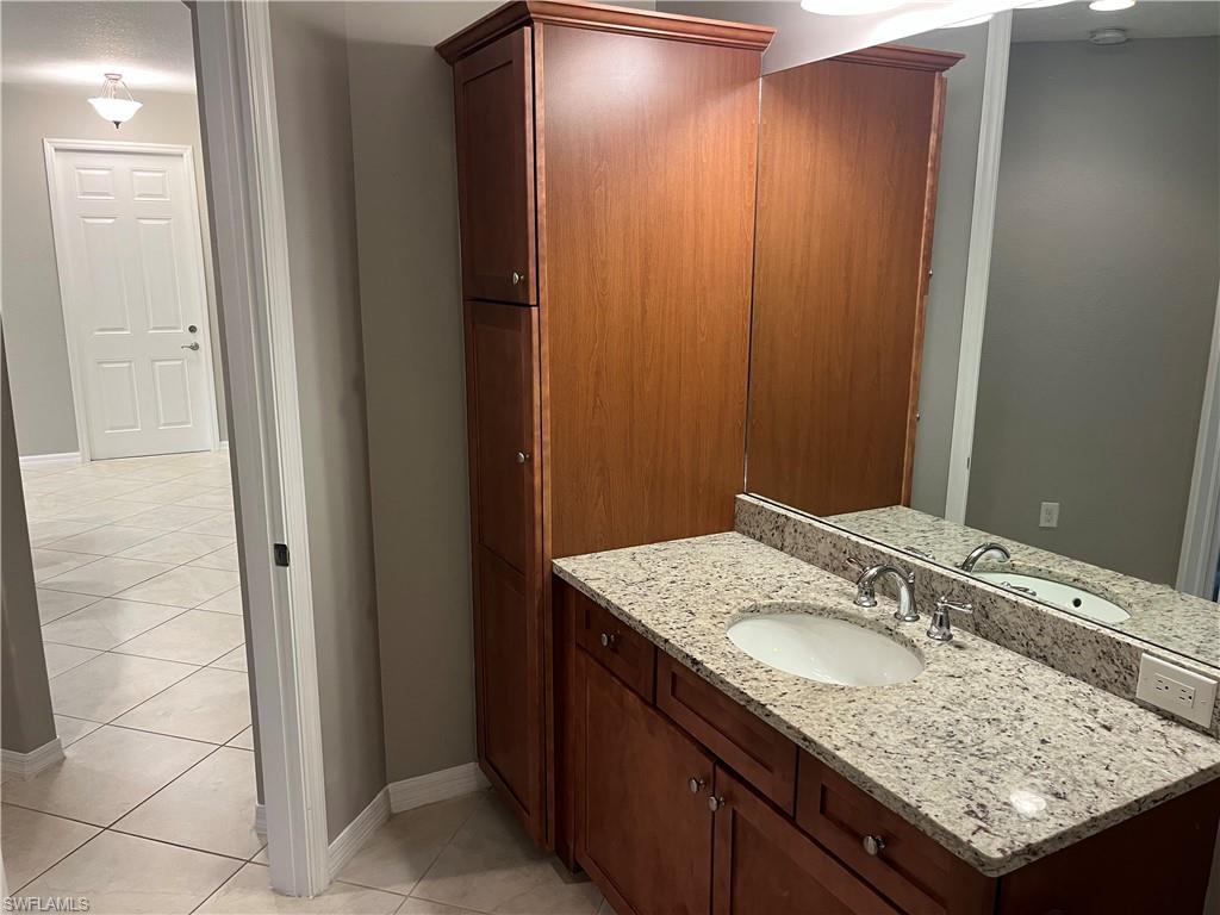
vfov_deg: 53.1
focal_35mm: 26
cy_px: 458
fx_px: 916
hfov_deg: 67.3
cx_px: 610
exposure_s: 1/60
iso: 200
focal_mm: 5.1
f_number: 1.6
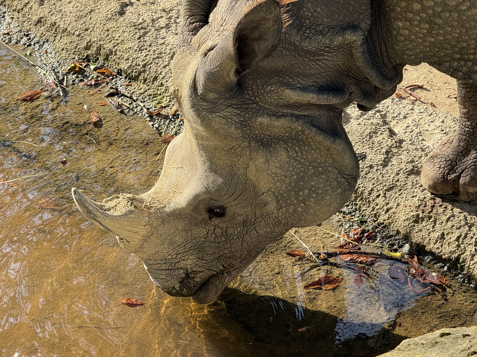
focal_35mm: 120
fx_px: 1654
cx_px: 238
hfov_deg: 16.4
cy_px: 178
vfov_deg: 12.3
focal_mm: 15.66
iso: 64
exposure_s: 1/245
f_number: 2.8
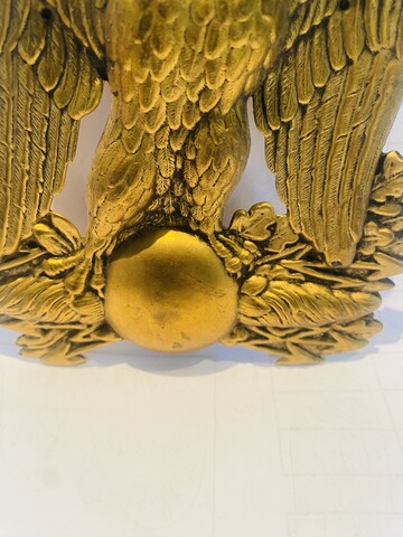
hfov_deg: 54.9
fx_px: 388
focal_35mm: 25
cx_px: 202
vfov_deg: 69.4
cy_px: 268
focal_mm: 4.25
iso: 160
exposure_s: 1/50
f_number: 1.8
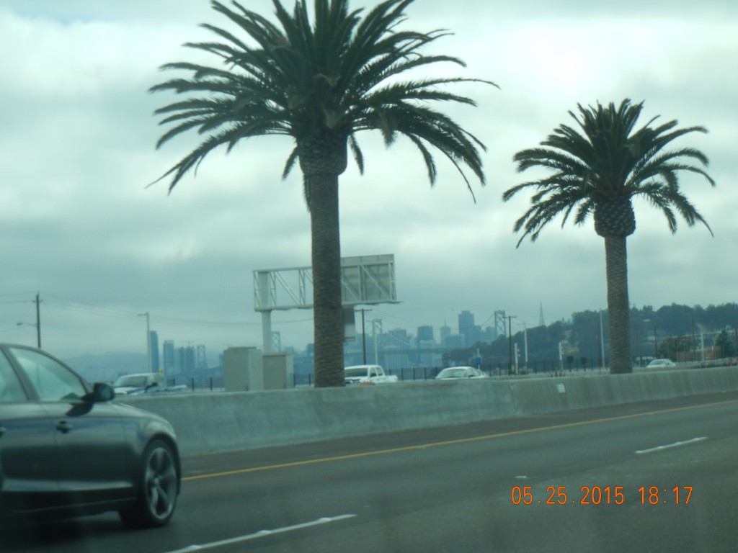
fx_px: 2175
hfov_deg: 19.3
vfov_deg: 14.5
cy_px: 276
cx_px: 369
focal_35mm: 102
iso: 160
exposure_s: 1/260
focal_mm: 18.3
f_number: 9
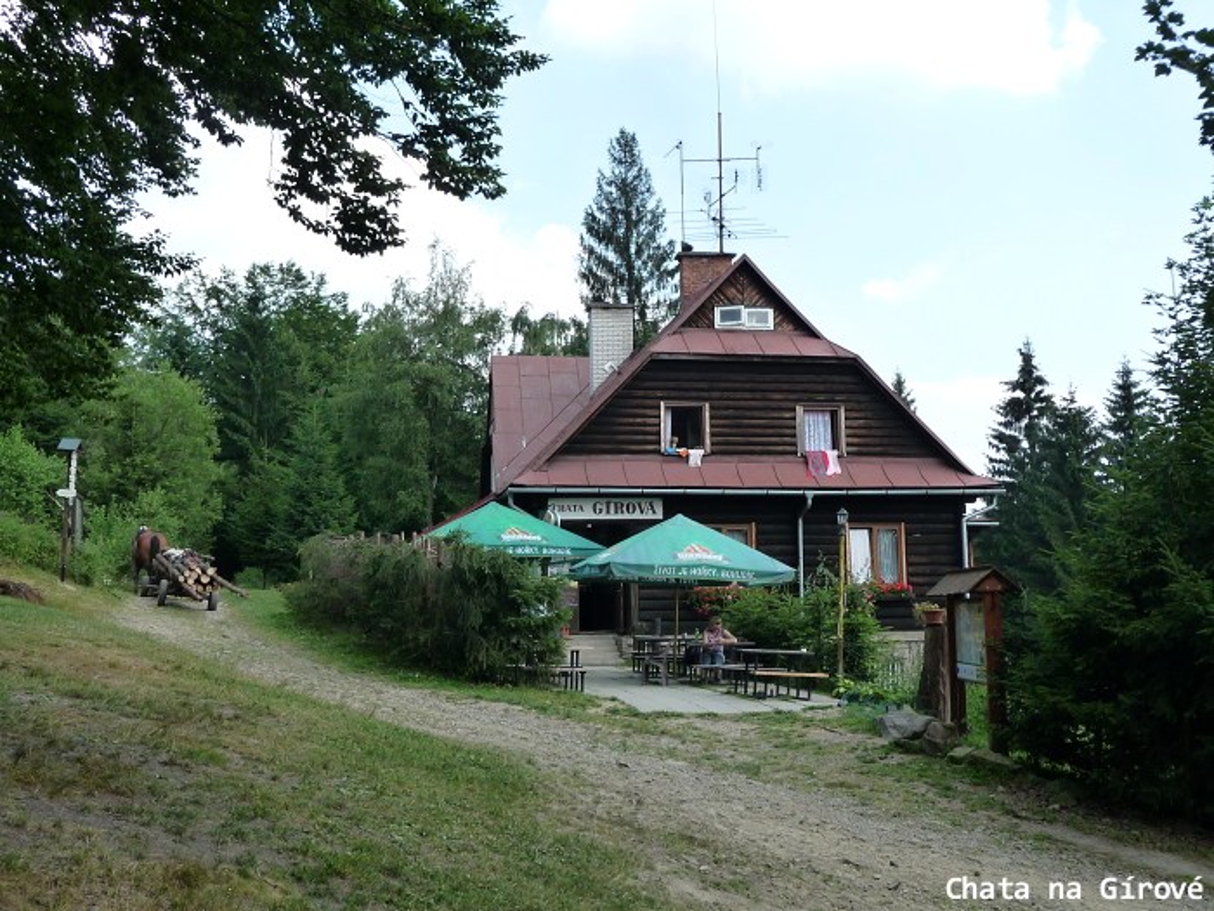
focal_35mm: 40
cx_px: 607
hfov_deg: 46.8
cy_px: 456
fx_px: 1403
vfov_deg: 36.0
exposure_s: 1/400
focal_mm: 6.7
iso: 160
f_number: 3.9
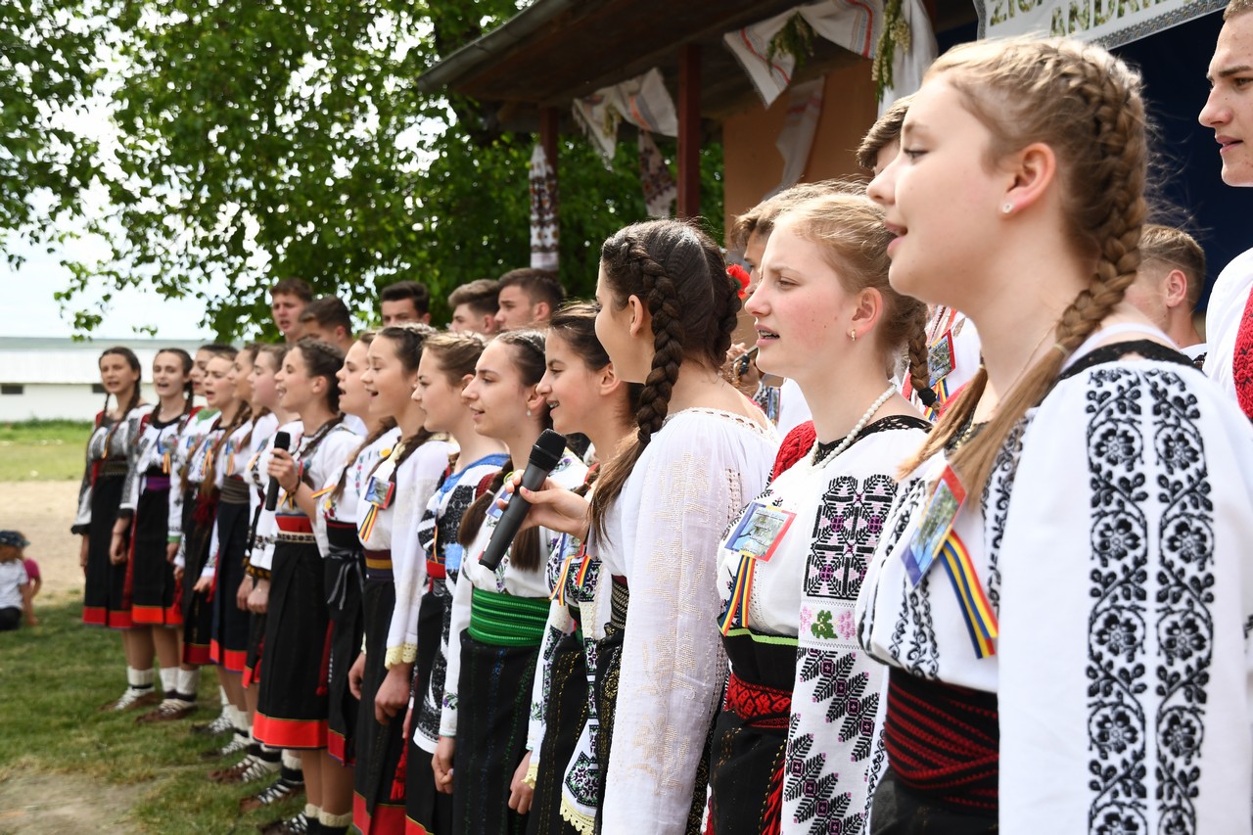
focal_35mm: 48
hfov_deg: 41.1
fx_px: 1670
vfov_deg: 28.1
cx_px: 626
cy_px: 418
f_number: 4.5
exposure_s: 1/2000
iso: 640
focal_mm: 32
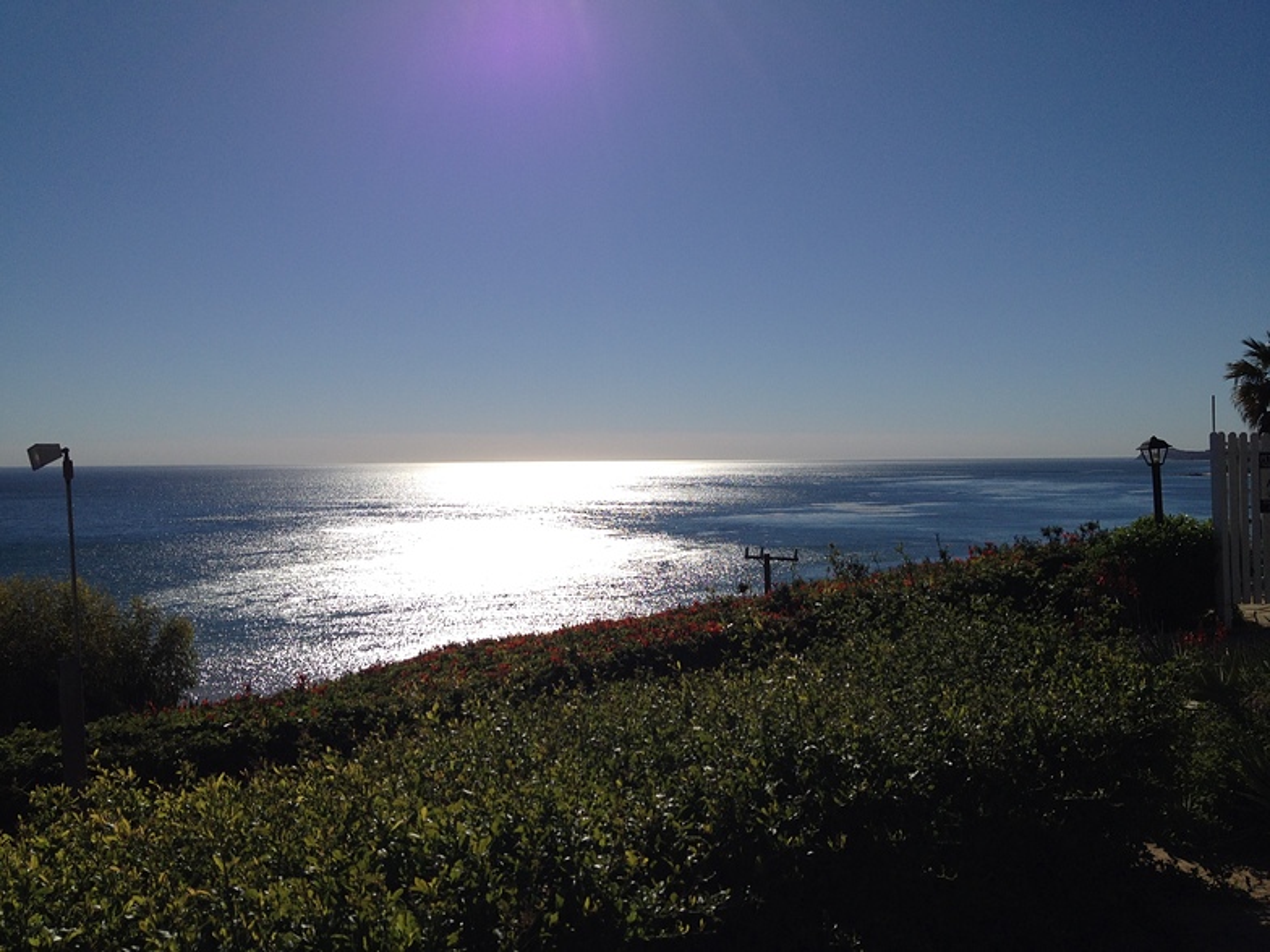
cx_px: 635
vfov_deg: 40.7
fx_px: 1284
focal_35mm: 35
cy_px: 476
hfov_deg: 52.6
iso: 50
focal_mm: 4.28
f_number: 2.4
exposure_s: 1/6944
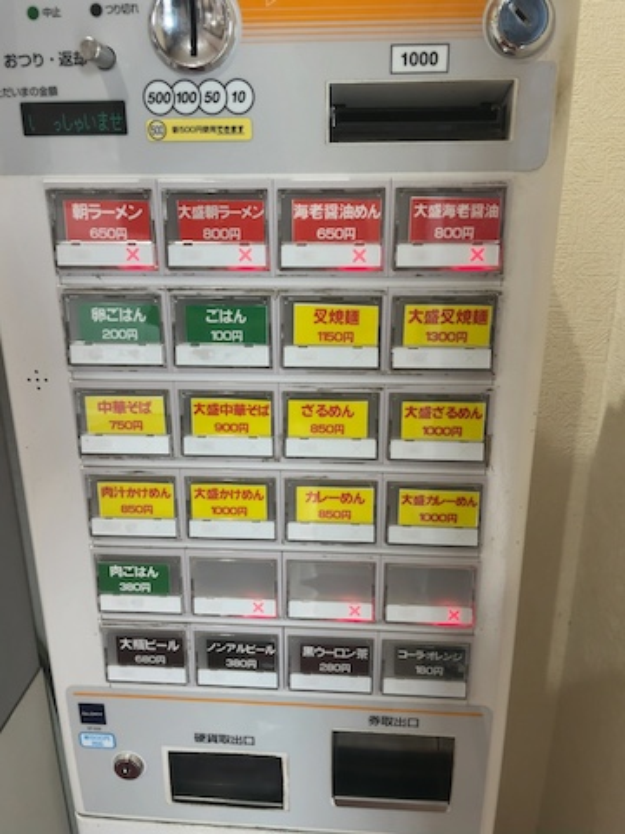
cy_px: 417
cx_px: 312
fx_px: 626
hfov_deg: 53.1
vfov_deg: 67.3
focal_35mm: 26
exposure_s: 1/91
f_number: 1.6
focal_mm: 4.2
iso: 125
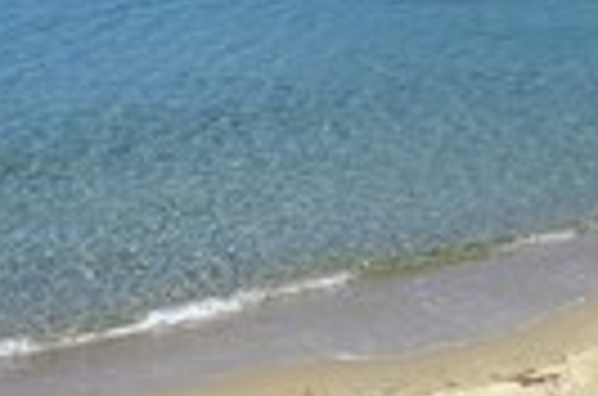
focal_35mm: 108
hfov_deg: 18.9
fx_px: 1790
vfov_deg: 12.5
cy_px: 0
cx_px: 236
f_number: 9
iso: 200
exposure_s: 1/640
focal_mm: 34
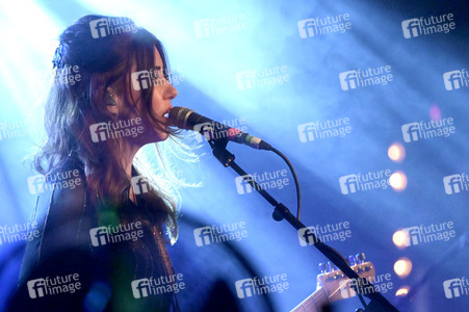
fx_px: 2604
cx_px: 234
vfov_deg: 6.9
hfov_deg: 10.3
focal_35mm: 200
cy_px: 156
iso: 8000
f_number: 4
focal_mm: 200
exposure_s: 1/400
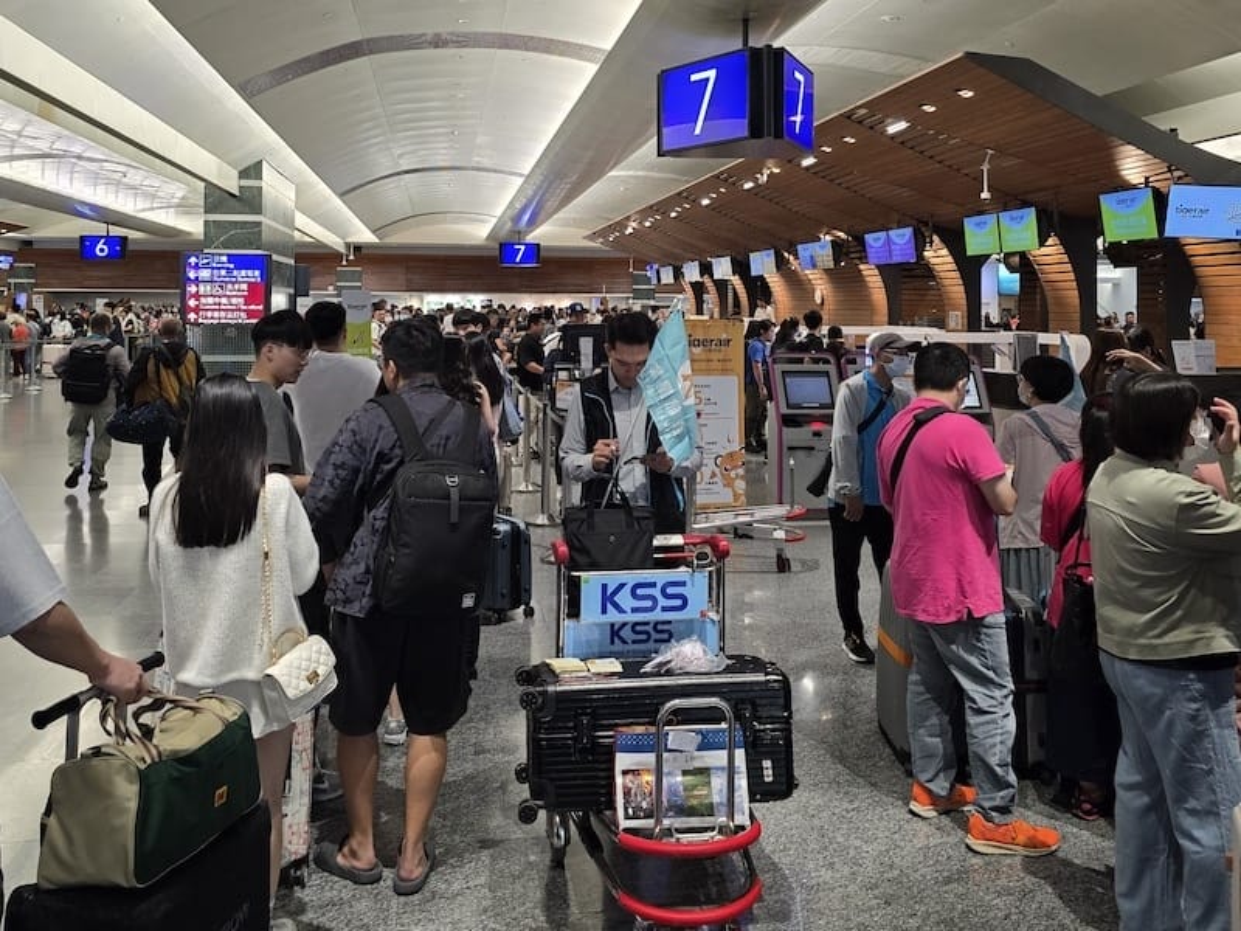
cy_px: 466
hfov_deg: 73.9
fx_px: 825
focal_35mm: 23
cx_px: 620
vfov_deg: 58.9
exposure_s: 1/120
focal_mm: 6.3
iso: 250
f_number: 1.7
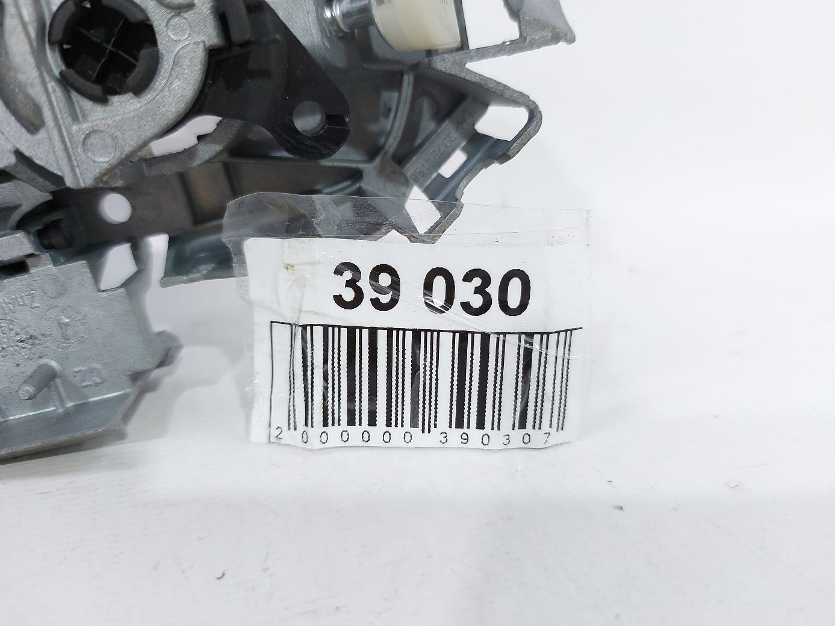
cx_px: 418
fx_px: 579
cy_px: 313
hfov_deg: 71.6
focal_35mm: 24
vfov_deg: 56.8
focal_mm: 5.23
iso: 80
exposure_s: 1/50
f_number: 1.8
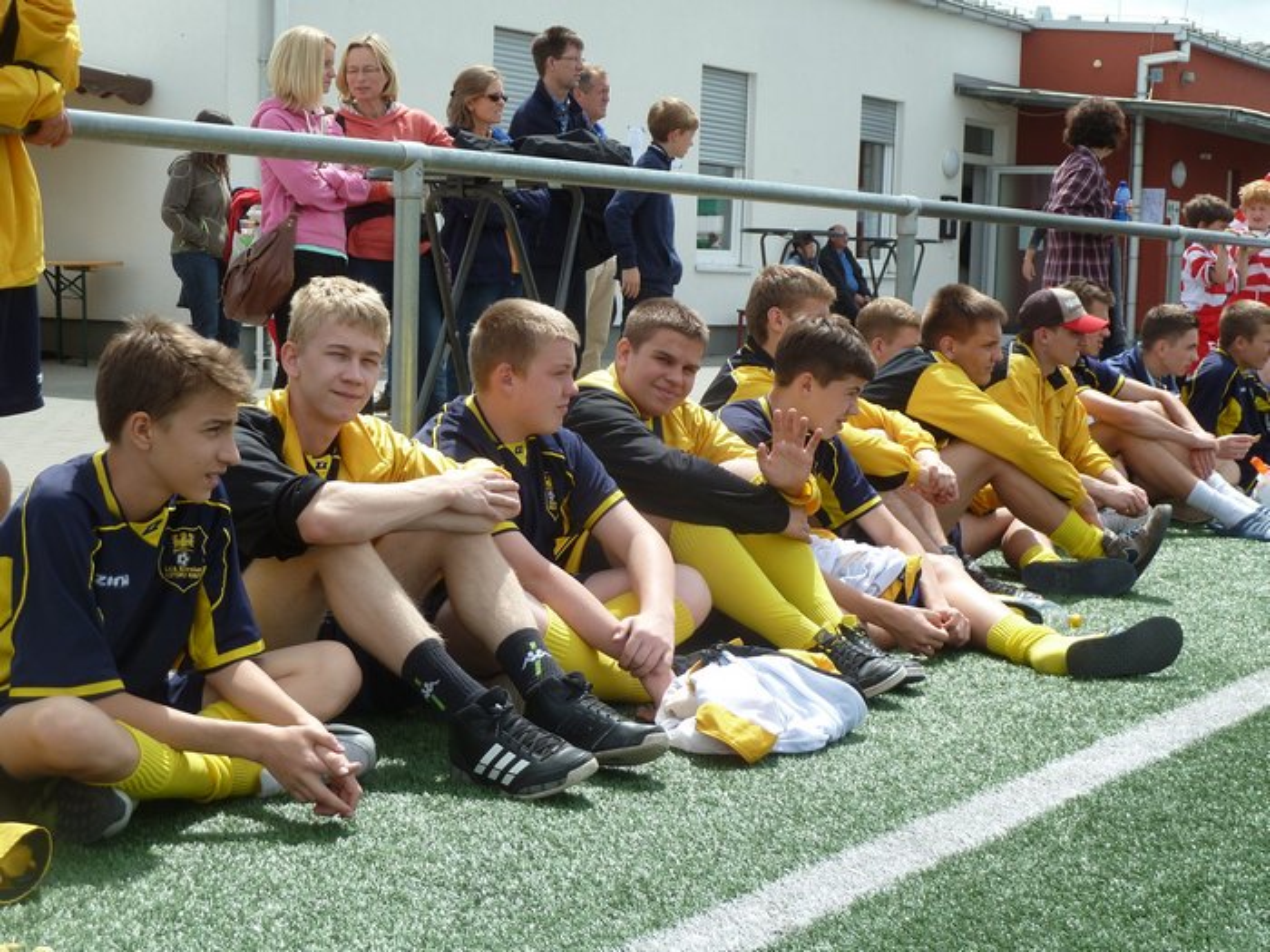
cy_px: 476
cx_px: 635
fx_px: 2018
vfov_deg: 26.6
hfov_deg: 34.9
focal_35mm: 55
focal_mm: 9.1
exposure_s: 1/500
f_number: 3.9
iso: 80
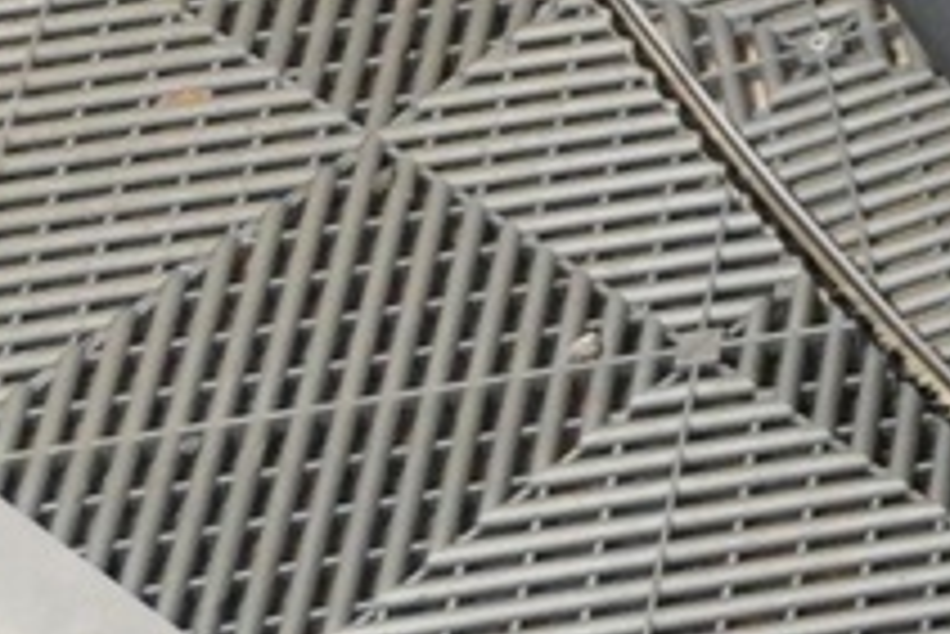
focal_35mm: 236
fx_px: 6225
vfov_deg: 5.3
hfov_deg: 7.3
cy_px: -1677
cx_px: 3219
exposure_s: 1/125
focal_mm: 20.5
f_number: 5.6
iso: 2500
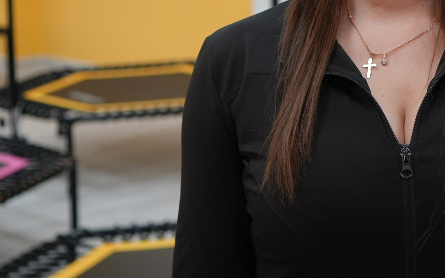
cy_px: -57
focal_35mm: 118
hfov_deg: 17.3
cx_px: 428
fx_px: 1431
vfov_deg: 10.9
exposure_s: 1/160
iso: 500
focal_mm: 44
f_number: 4
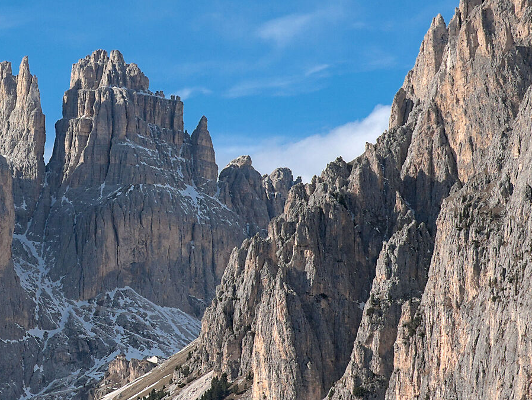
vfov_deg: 8.7
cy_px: 153
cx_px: 63
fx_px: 2630
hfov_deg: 11.5
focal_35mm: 171
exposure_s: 1/400
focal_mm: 32
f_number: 9
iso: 200
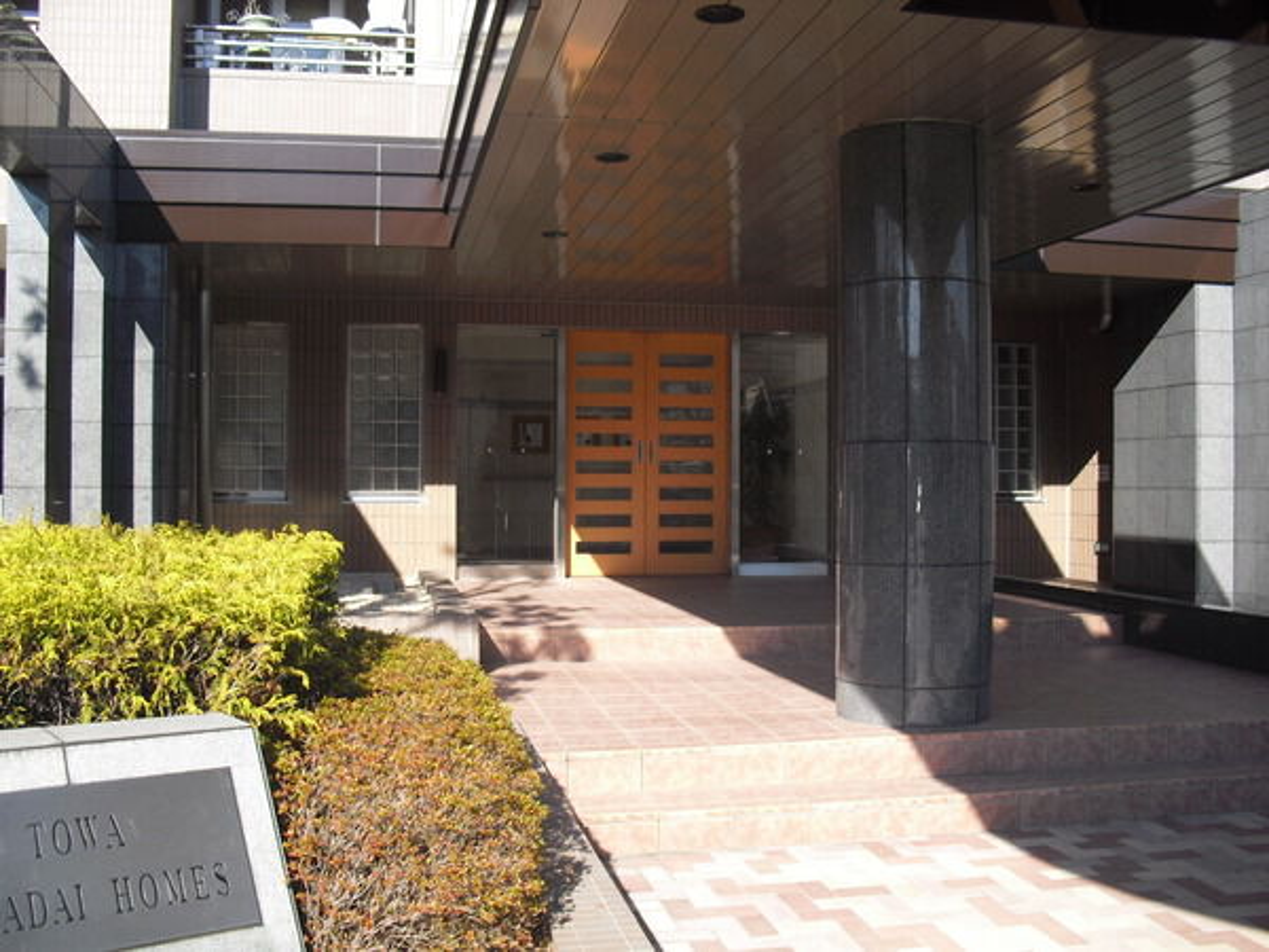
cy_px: 476
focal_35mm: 36
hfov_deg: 51.4
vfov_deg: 39.7
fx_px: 1320
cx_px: 634
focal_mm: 6.3
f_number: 7.8
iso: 100
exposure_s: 1/80
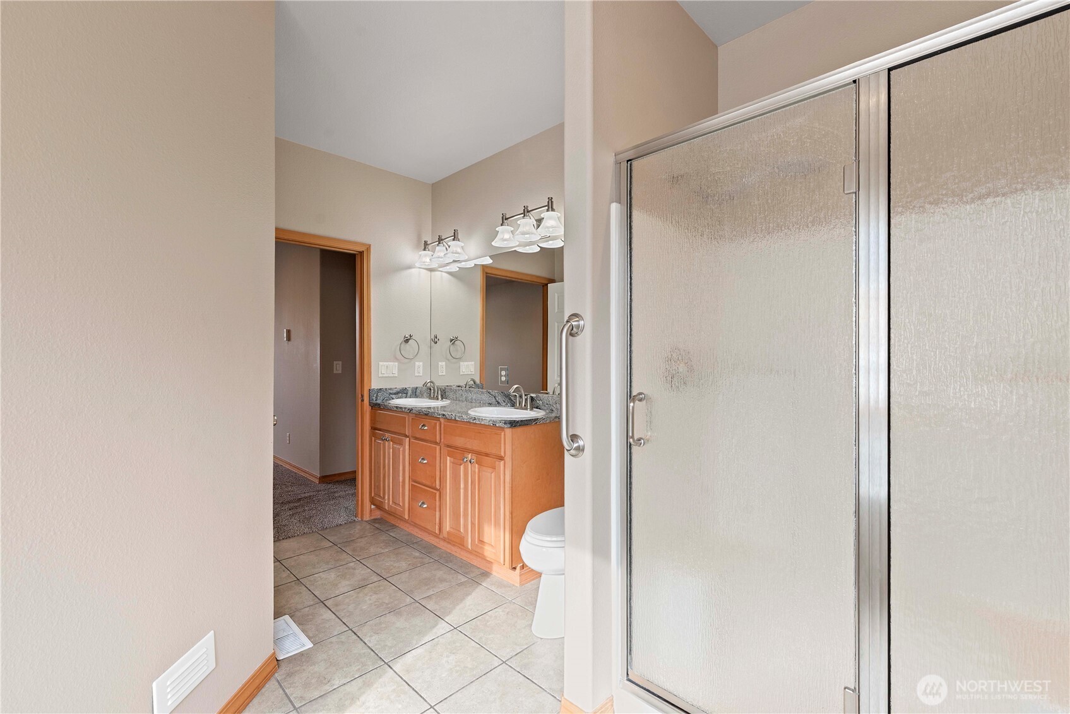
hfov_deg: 100.4
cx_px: 535
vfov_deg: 77.4
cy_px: 357
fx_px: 446
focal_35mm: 15
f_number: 8
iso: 200
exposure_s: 1/15
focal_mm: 15
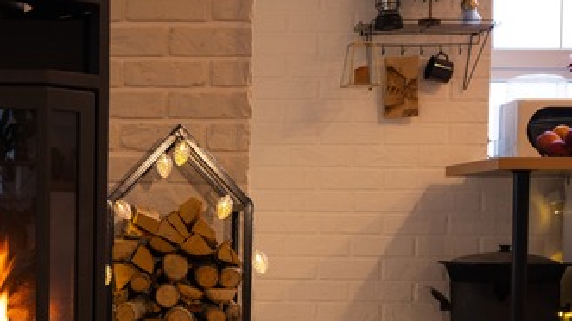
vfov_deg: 15.9
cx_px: 71
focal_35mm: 75
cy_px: 277
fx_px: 1137
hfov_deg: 27.3
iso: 160
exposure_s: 1/6
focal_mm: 24.7
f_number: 4
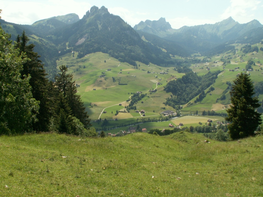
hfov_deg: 51.4
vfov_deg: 39.7
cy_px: 101
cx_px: 131
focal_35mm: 36
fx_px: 274
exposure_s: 1/200
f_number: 5.6
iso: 50
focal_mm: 5.86
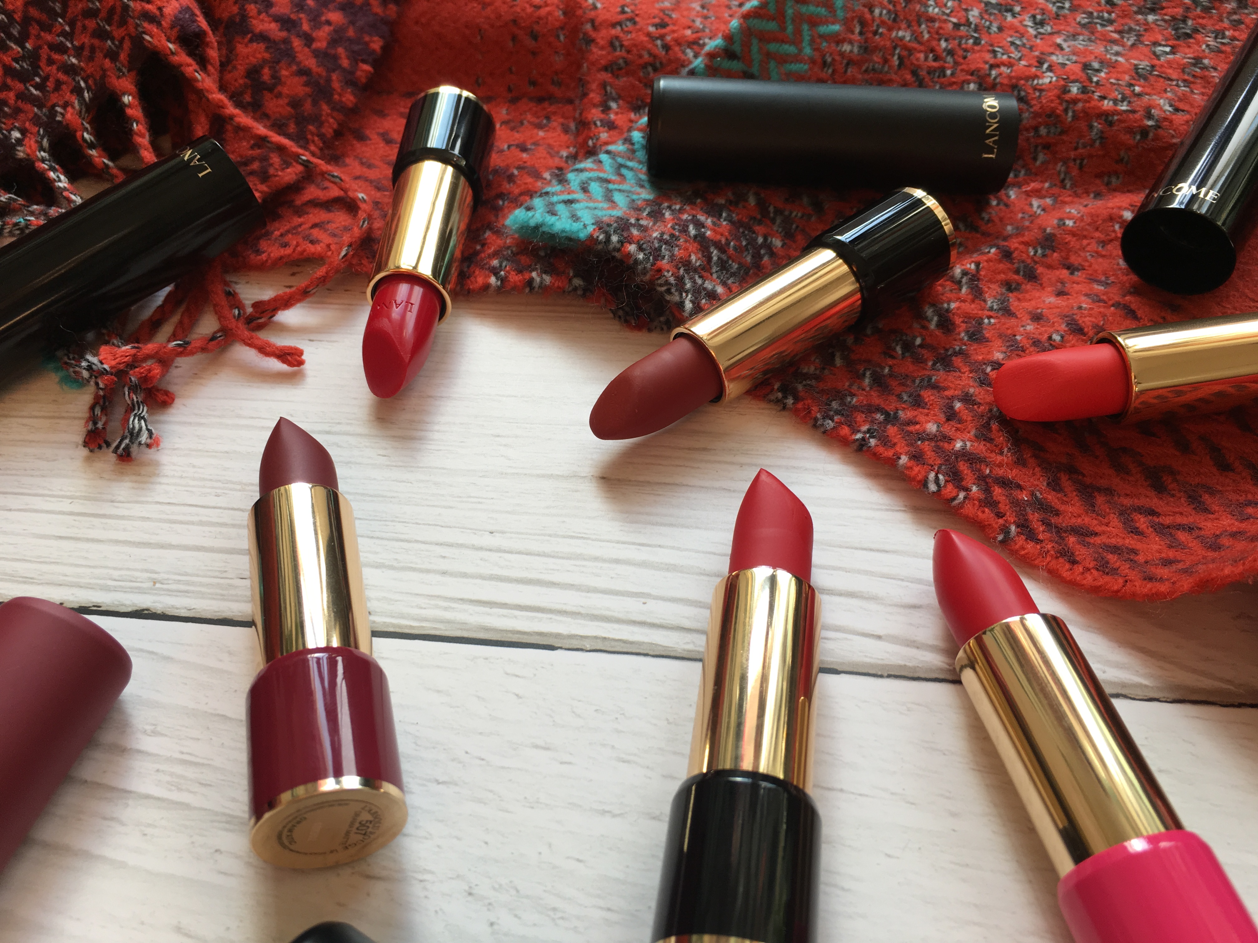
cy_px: 472
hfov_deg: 61.7
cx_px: 629
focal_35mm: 29
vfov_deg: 48.2
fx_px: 1054
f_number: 2.2
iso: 25
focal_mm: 4.15
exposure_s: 1/100
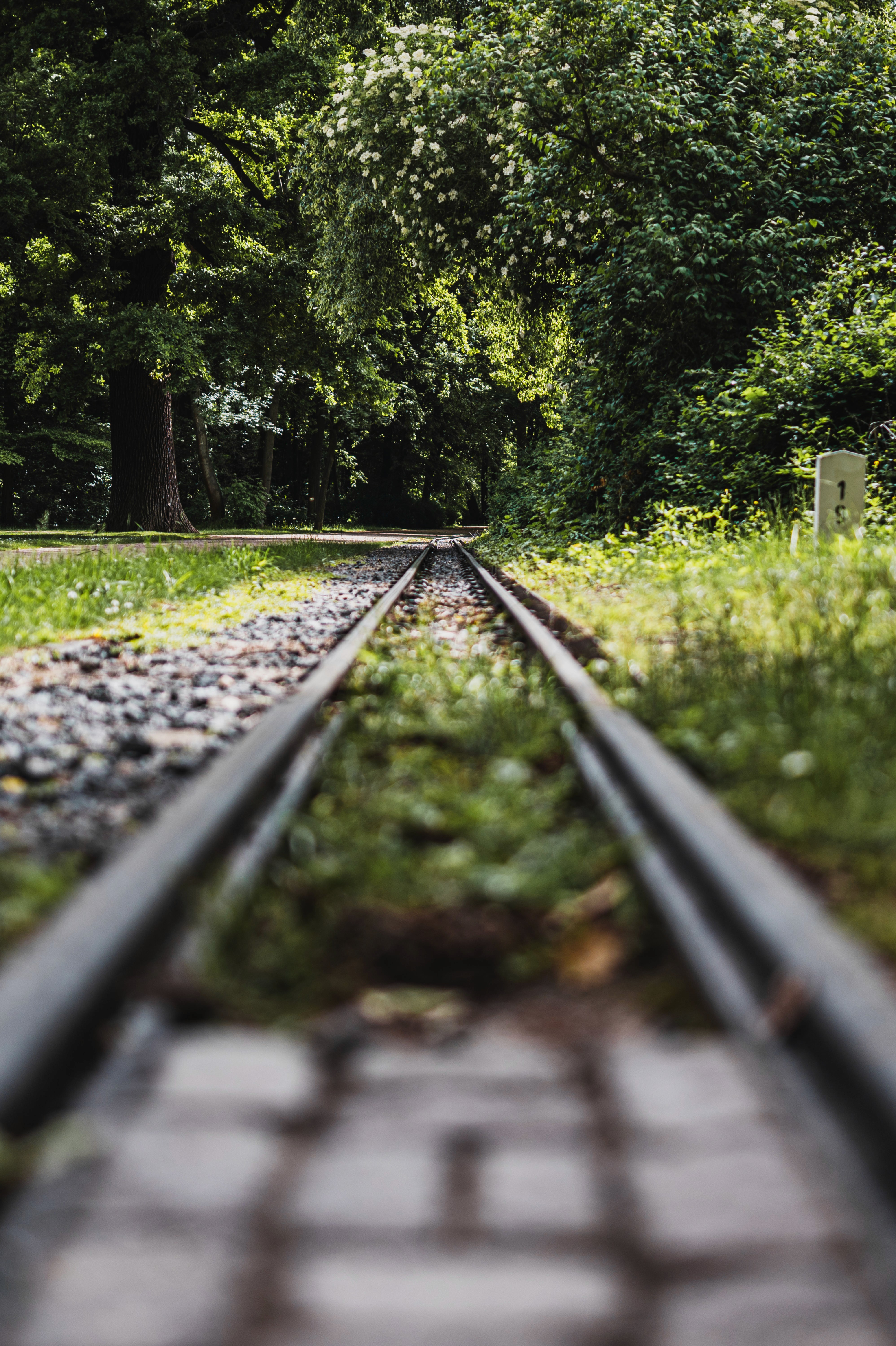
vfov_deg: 54.5
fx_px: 1308
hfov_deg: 37.8
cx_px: 448
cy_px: 673
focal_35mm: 35
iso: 125
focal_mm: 35
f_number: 1.4
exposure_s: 1/3200
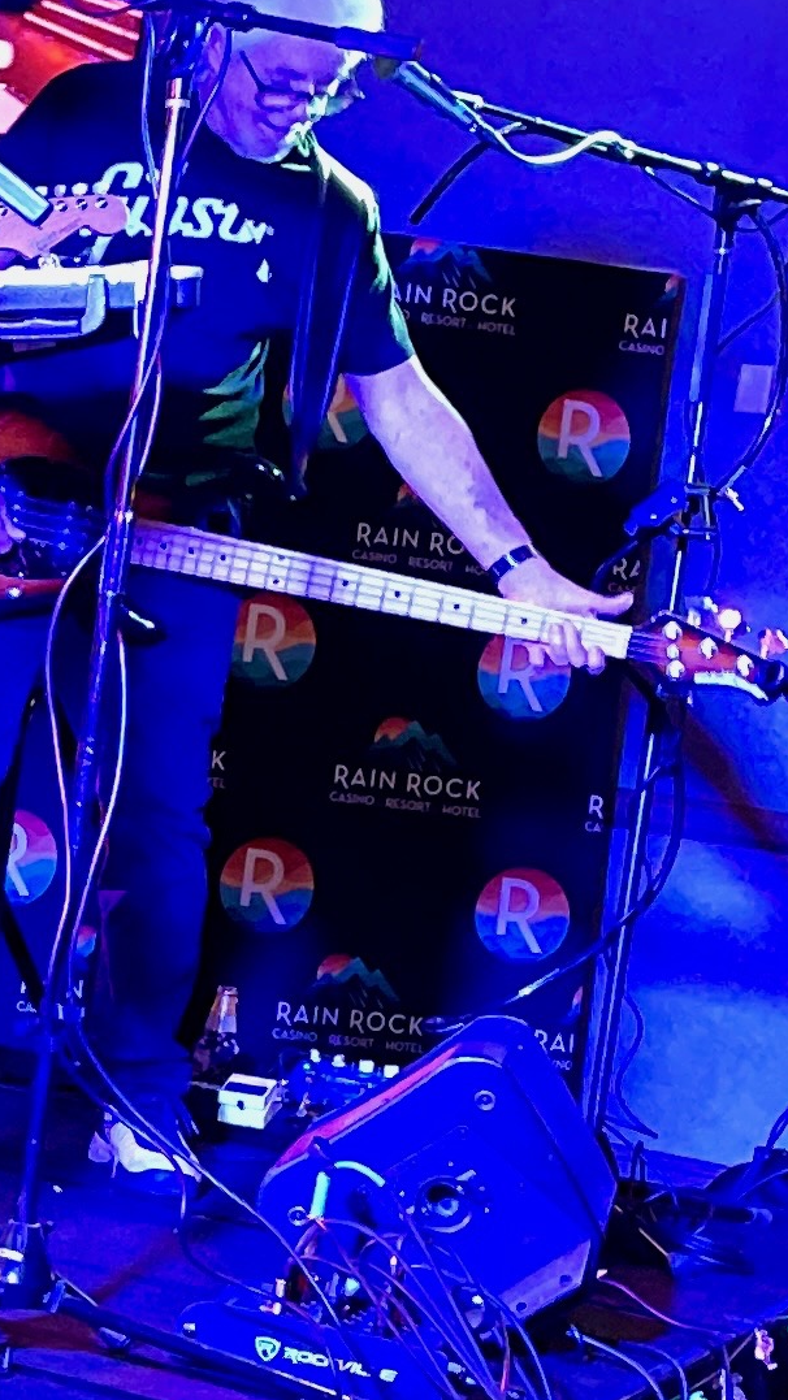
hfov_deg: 9.9
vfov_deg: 20.2
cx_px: -1139
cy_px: 797
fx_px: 3937
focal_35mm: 106
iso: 500
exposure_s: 1/30
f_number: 1.6
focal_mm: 4.2
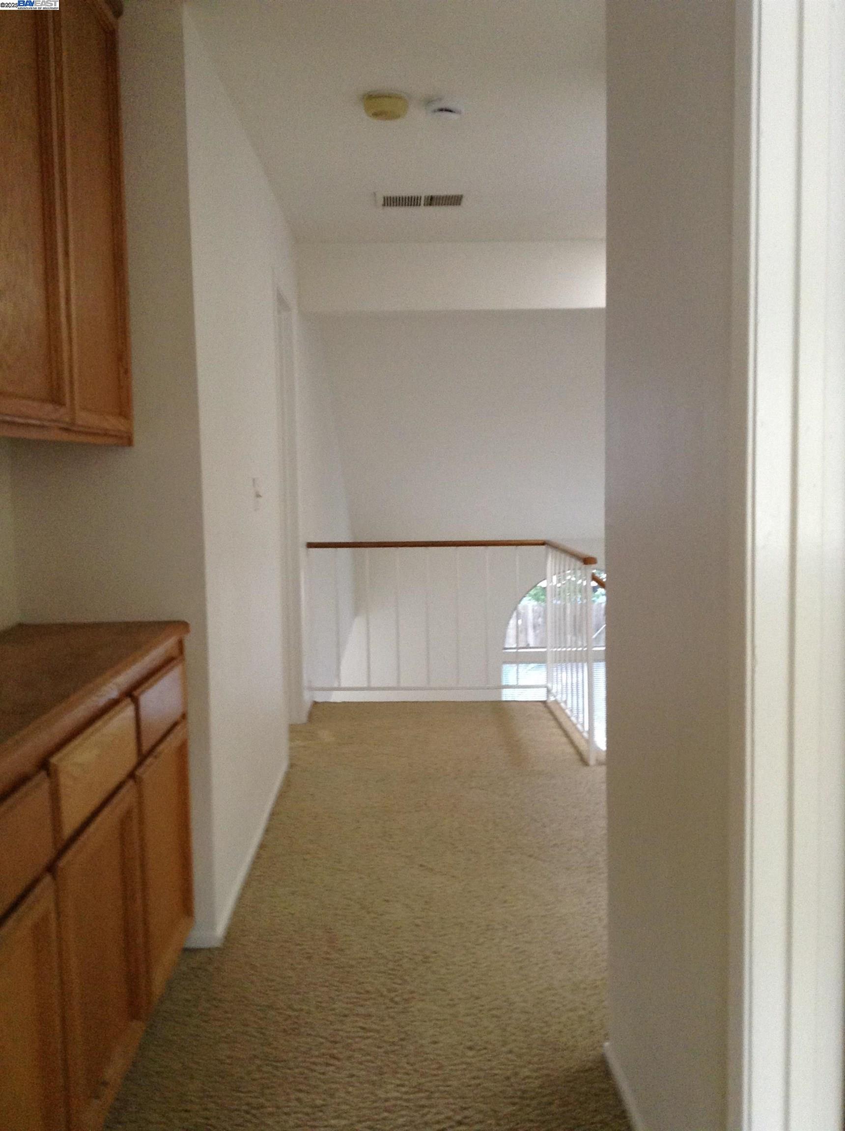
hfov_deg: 42.8
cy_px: 566
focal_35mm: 33
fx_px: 1077
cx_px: 422
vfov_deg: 55.4
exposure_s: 1/25
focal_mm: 3.3
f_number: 2.4
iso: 125
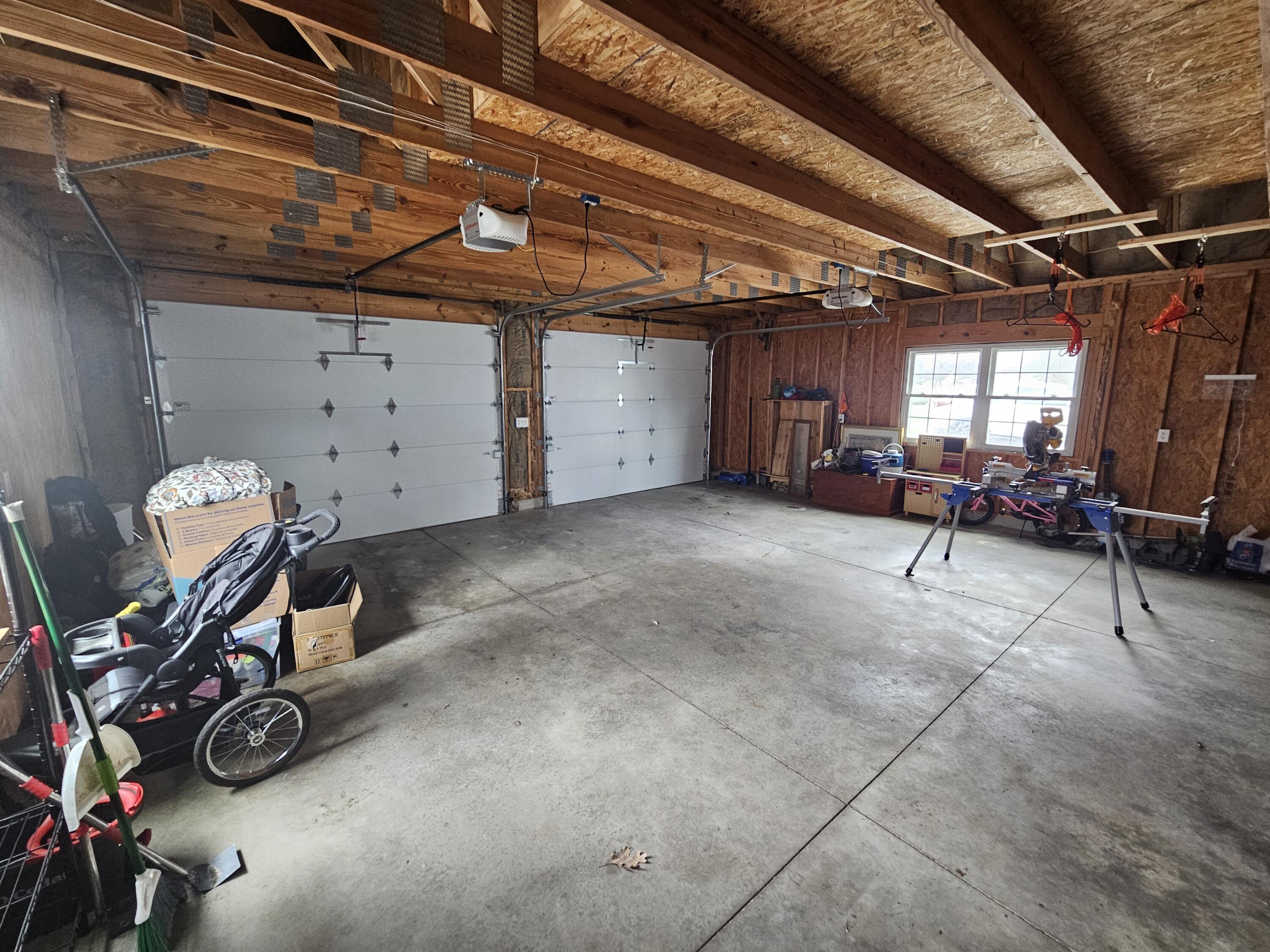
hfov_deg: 106.2
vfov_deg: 89.9
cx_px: 635
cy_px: 476
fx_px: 477
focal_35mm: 13
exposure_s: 1/30
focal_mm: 2.2
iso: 400
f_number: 2.2
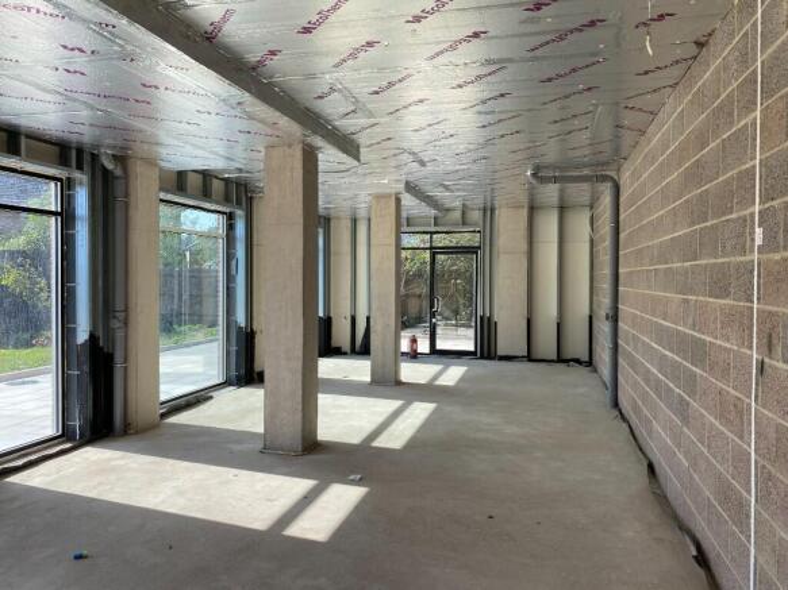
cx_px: 394
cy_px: 295
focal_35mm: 26
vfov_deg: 53.0
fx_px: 592
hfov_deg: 67.3
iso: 32
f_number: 1.8
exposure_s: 1/685
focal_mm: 4.25
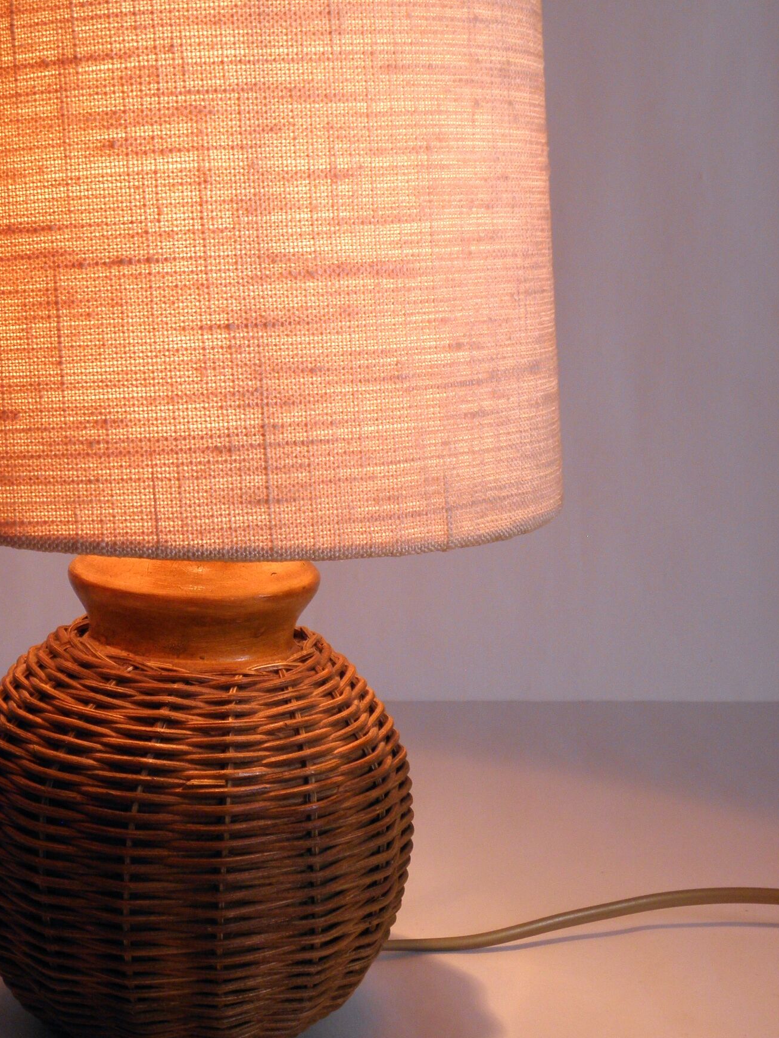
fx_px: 2070
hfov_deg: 21.2
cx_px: 215
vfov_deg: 28.1
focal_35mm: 69
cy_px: 409
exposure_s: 1/40
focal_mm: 8.6
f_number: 3.9
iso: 100
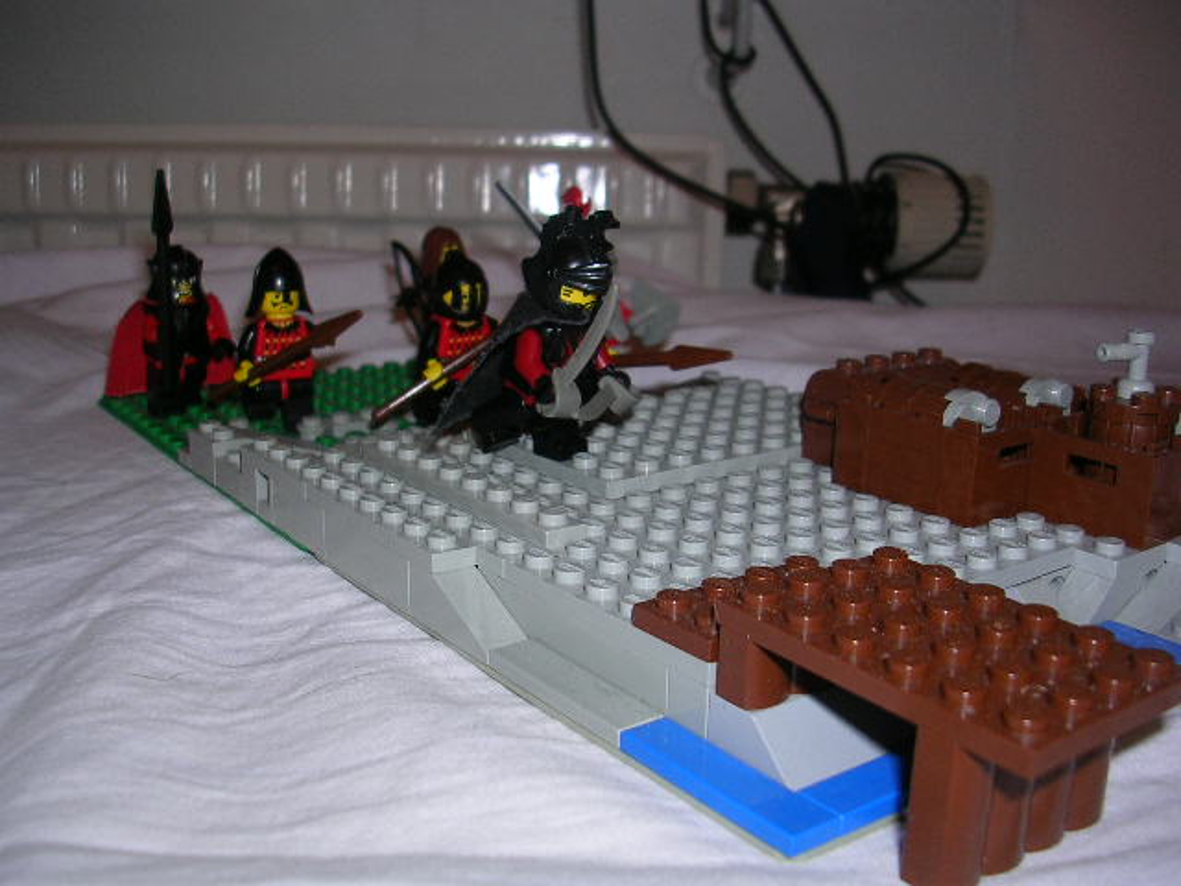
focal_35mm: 38
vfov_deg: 37.7
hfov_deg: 49.0
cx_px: 590
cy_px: 443
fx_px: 1296
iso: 50
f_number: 2.8
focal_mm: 5.8
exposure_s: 1/60.1
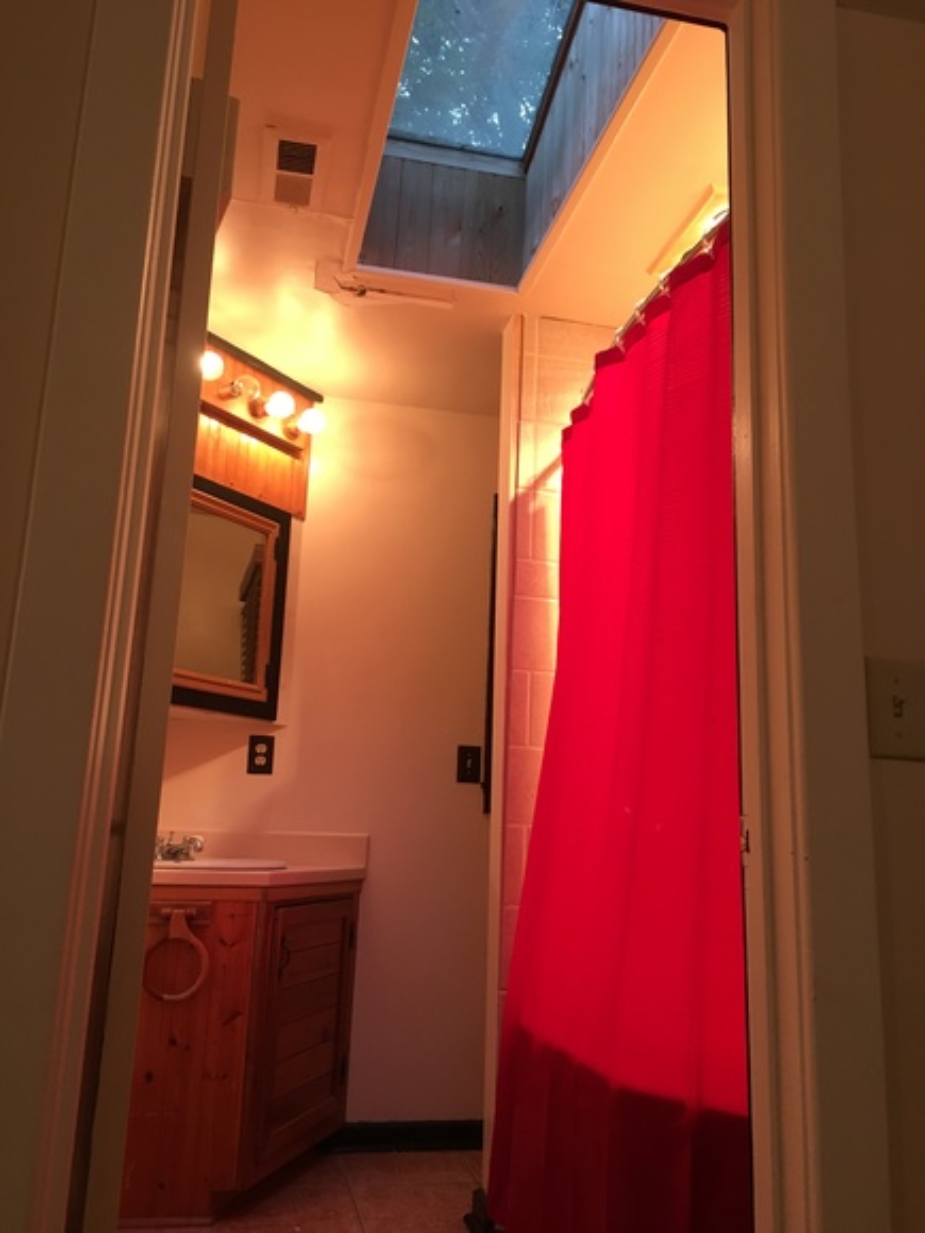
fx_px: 1033
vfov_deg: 61.7
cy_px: 616
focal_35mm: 29
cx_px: 462
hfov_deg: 48.2
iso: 80
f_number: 2.2
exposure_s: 1/30
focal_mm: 4.15
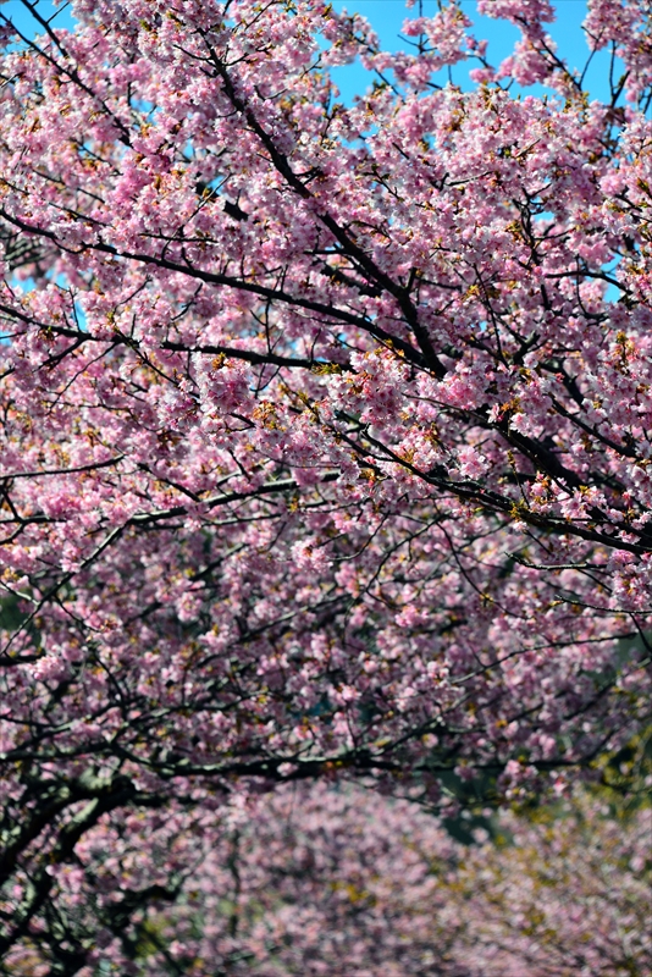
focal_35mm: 180
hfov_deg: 7.6
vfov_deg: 11.4
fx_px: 4885
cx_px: 326
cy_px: 488
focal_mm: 180
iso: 800
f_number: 8
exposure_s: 1/2500
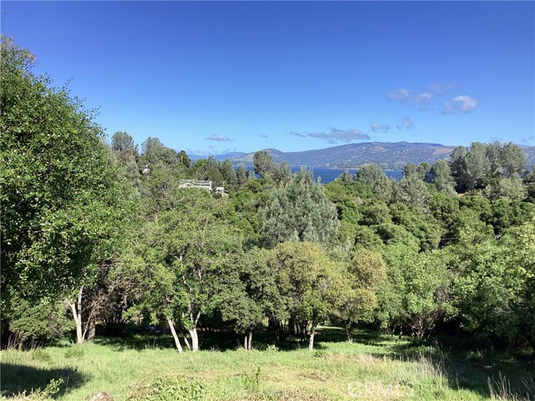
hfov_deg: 58.4
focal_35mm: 31
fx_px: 479
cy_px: 200
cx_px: 268
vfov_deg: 45.4
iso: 25
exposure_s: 1/1164
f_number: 2.4
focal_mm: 3.3
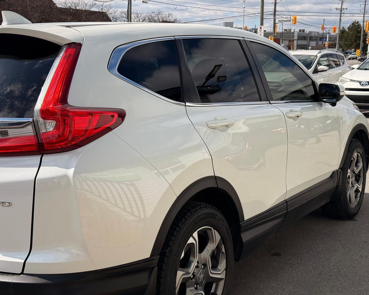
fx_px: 557
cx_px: 179
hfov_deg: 36.6
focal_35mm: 51
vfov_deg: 29.7
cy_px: 148
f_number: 1.78
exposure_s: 1/7874
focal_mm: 6.76
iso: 100
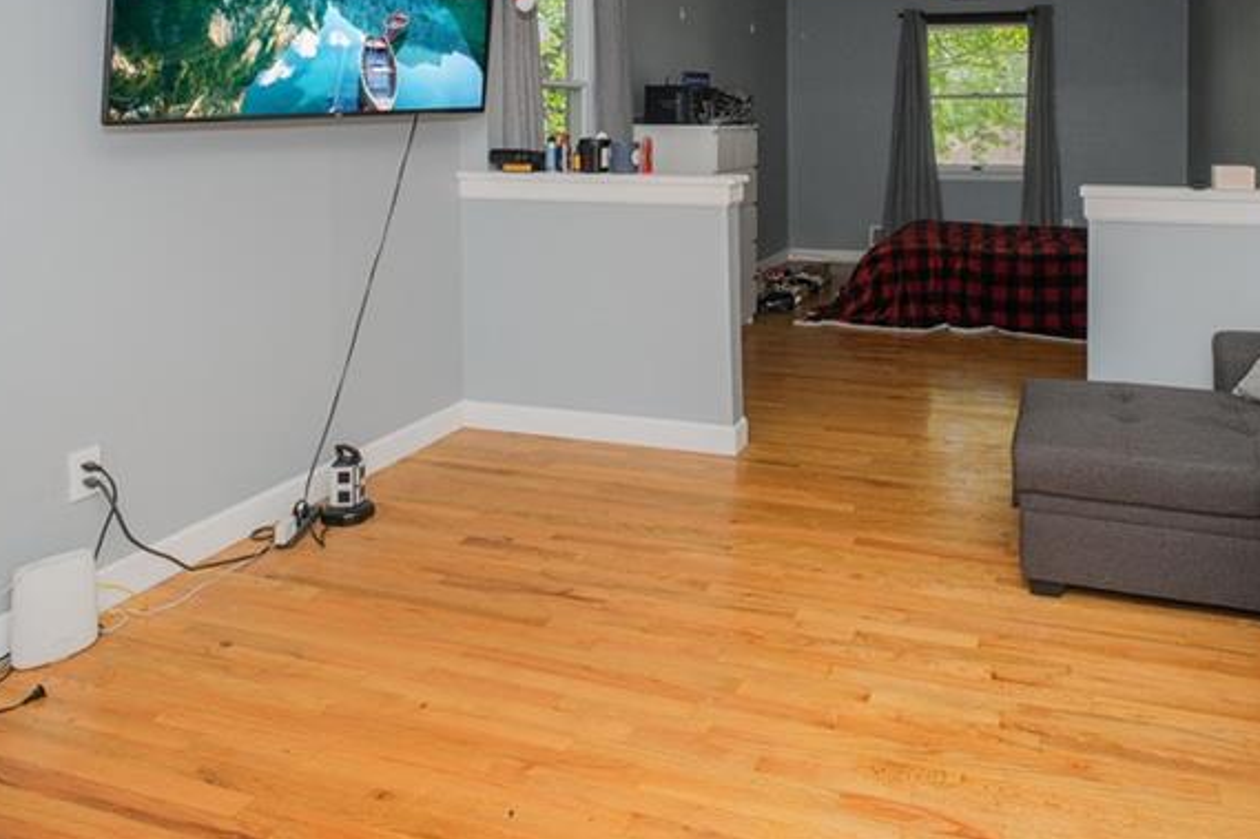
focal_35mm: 27
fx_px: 945
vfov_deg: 43.8
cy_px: 89
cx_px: 751
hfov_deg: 66.8
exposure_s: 1/60
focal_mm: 10
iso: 400
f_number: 8
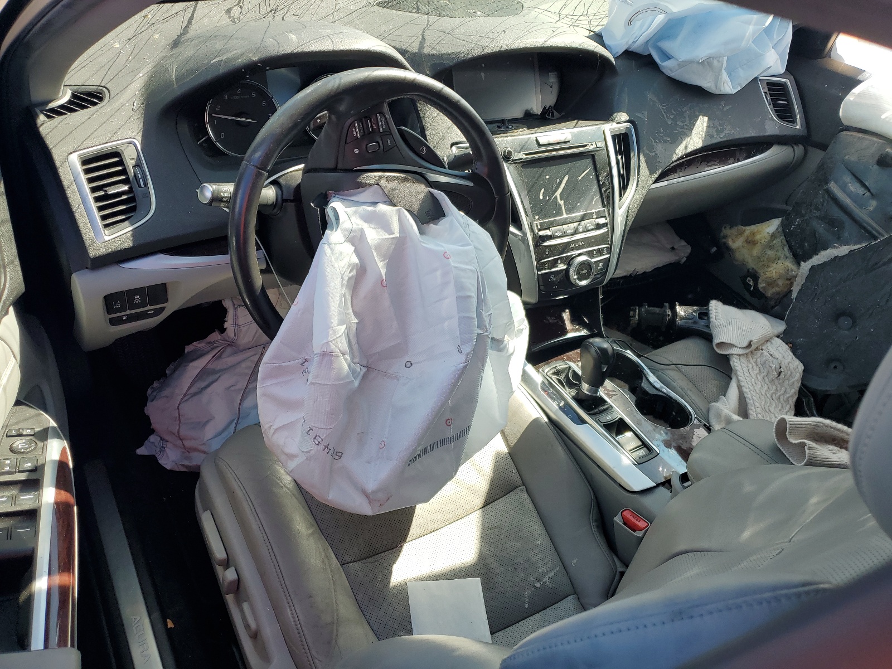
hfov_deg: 67.3
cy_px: 334
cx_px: 446
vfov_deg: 53.1
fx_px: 670
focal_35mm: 26
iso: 50
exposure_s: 1/526
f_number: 1.5
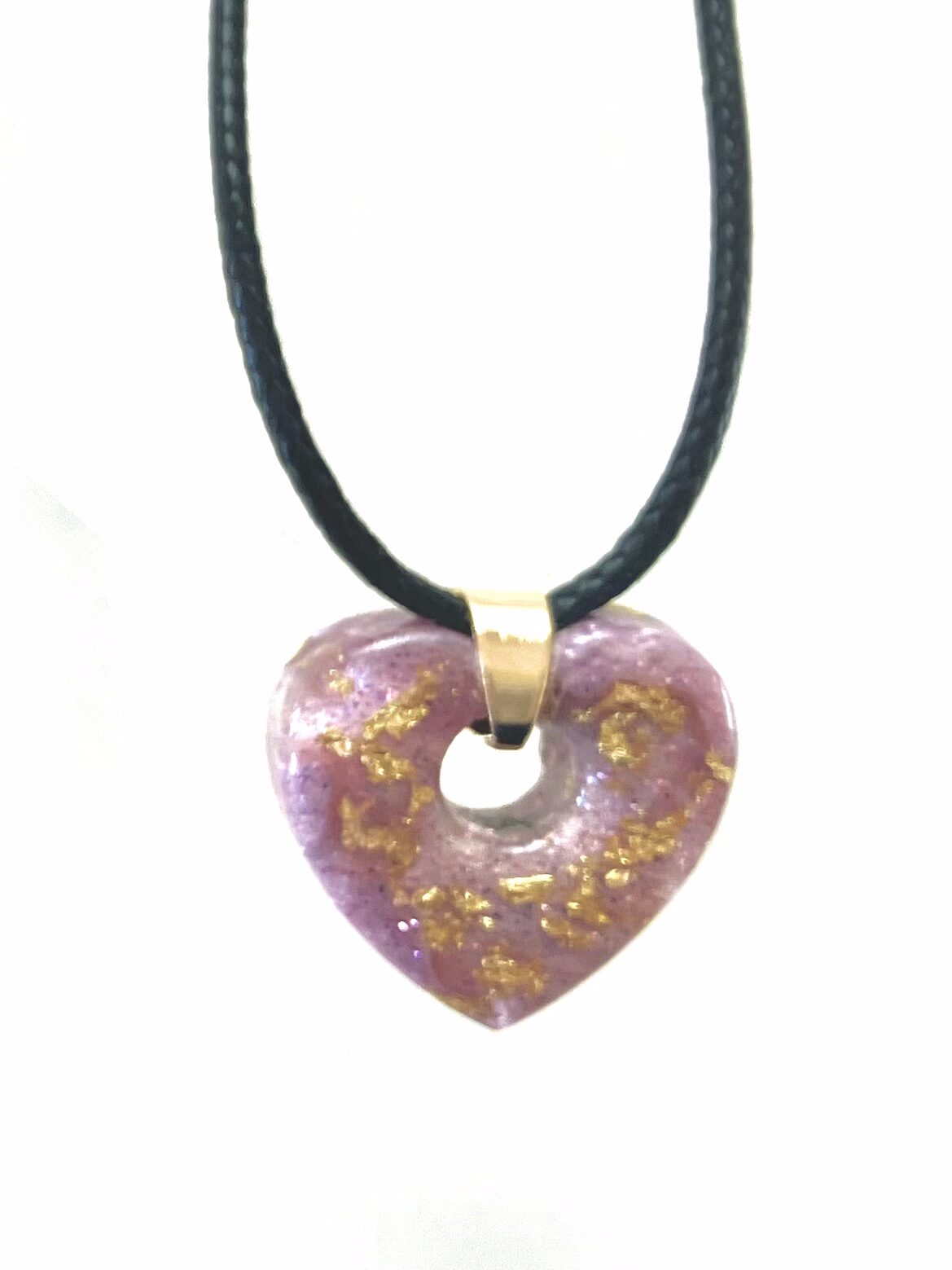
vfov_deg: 63.4
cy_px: 635
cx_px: 476
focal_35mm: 28
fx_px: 1027
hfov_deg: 49.7
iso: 25
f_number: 1.8
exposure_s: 1/120
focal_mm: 3.99
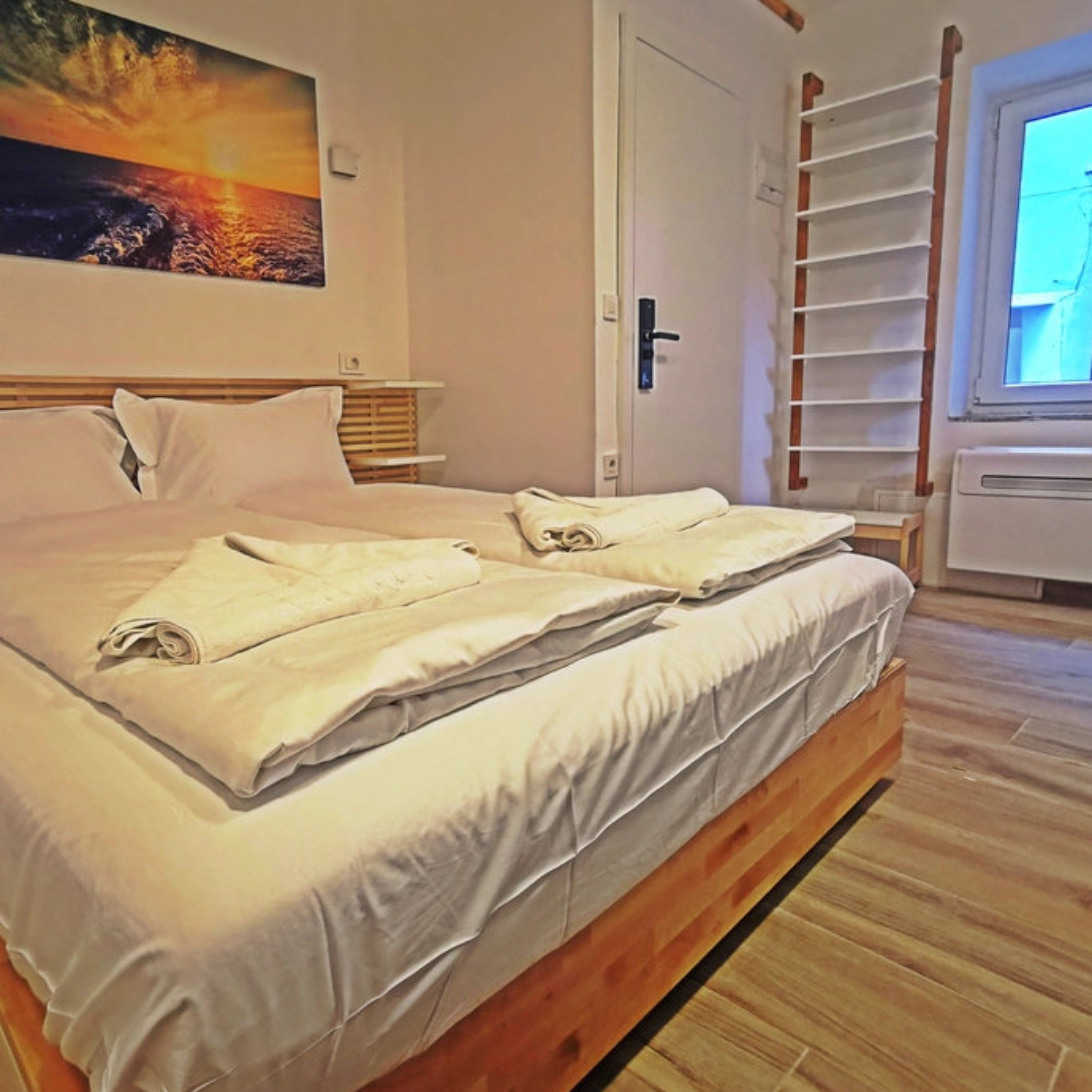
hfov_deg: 71.5
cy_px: 518
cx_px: 443
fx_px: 749
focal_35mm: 21
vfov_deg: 72.1
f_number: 2.2
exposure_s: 1/50
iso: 400
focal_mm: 2.35
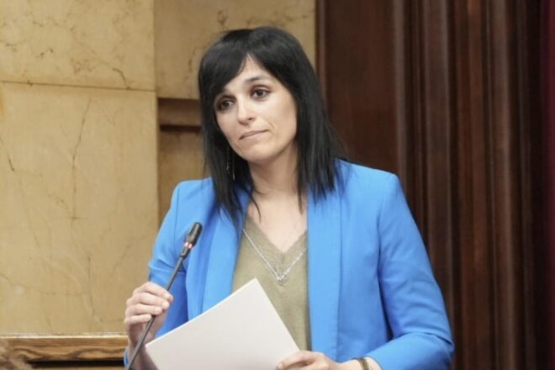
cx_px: 278
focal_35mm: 200
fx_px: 3083
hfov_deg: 10.3
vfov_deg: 6.9
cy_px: 185
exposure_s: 1/200
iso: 5000
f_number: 4
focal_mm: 200
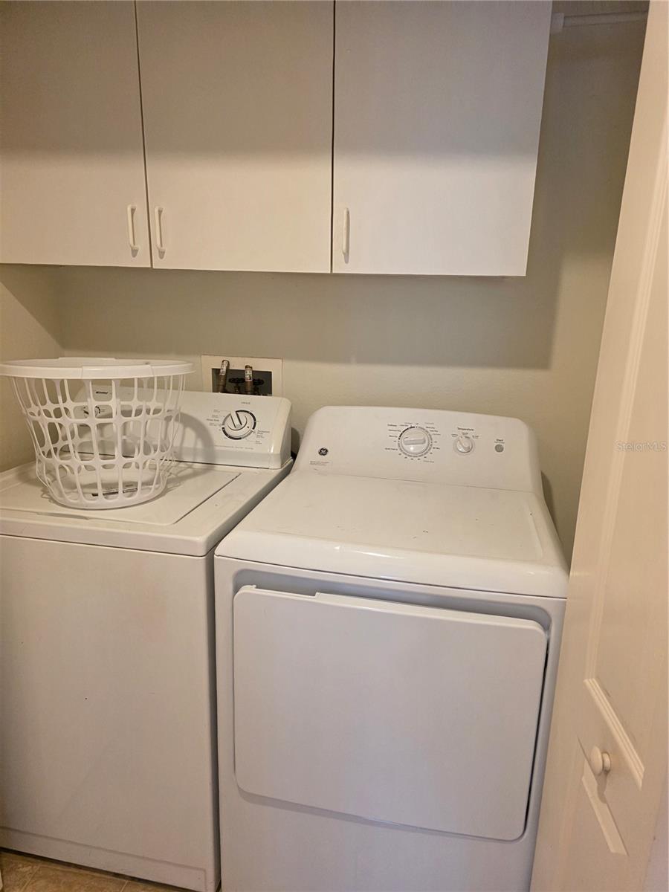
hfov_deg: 58.9
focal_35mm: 23
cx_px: 334
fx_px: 593
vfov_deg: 73.9
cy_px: 446
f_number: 1.7
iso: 500
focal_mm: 6.3
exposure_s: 1/120
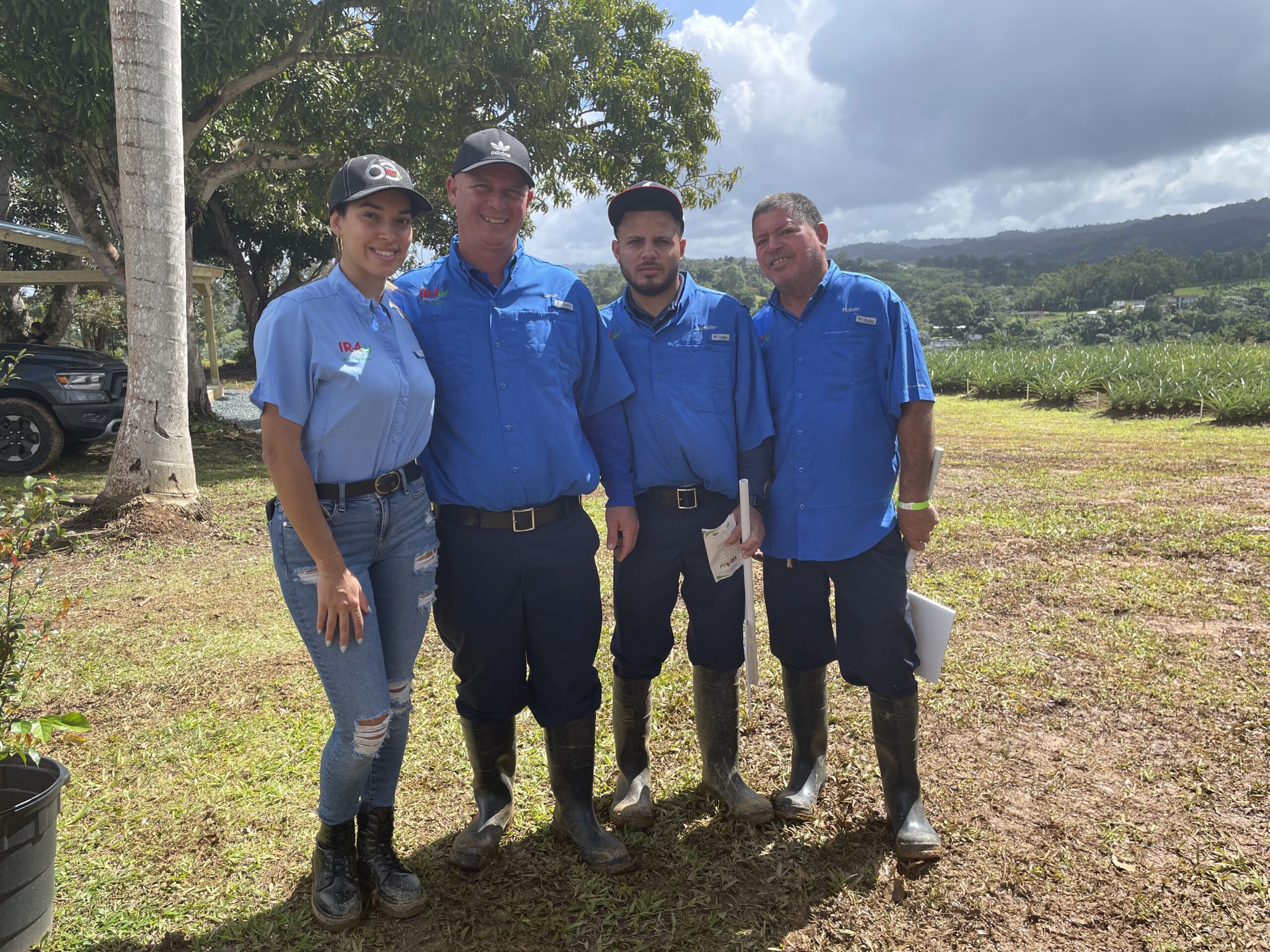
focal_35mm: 26
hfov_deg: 67.3
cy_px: 476
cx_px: 635
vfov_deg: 53.1
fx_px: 954
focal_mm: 4.2
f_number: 1.6
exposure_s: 1/1825
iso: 32
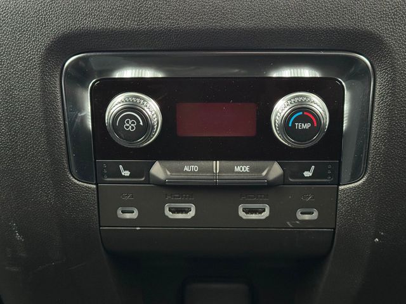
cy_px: 152
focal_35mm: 48
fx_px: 563
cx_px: 203
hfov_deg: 39.7
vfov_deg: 30.3
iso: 800
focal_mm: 6.76
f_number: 1.78
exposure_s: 1/19
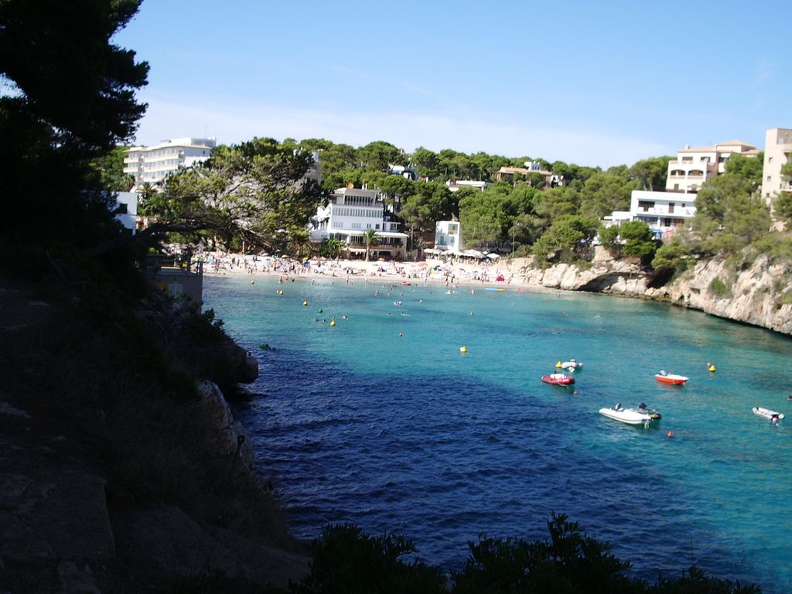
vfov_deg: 35.1
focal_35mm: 41
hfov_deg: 45.8
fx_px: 938
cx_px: 396
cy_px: 297
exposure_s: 1/320
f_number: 4.6
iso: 50
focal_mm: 6.8
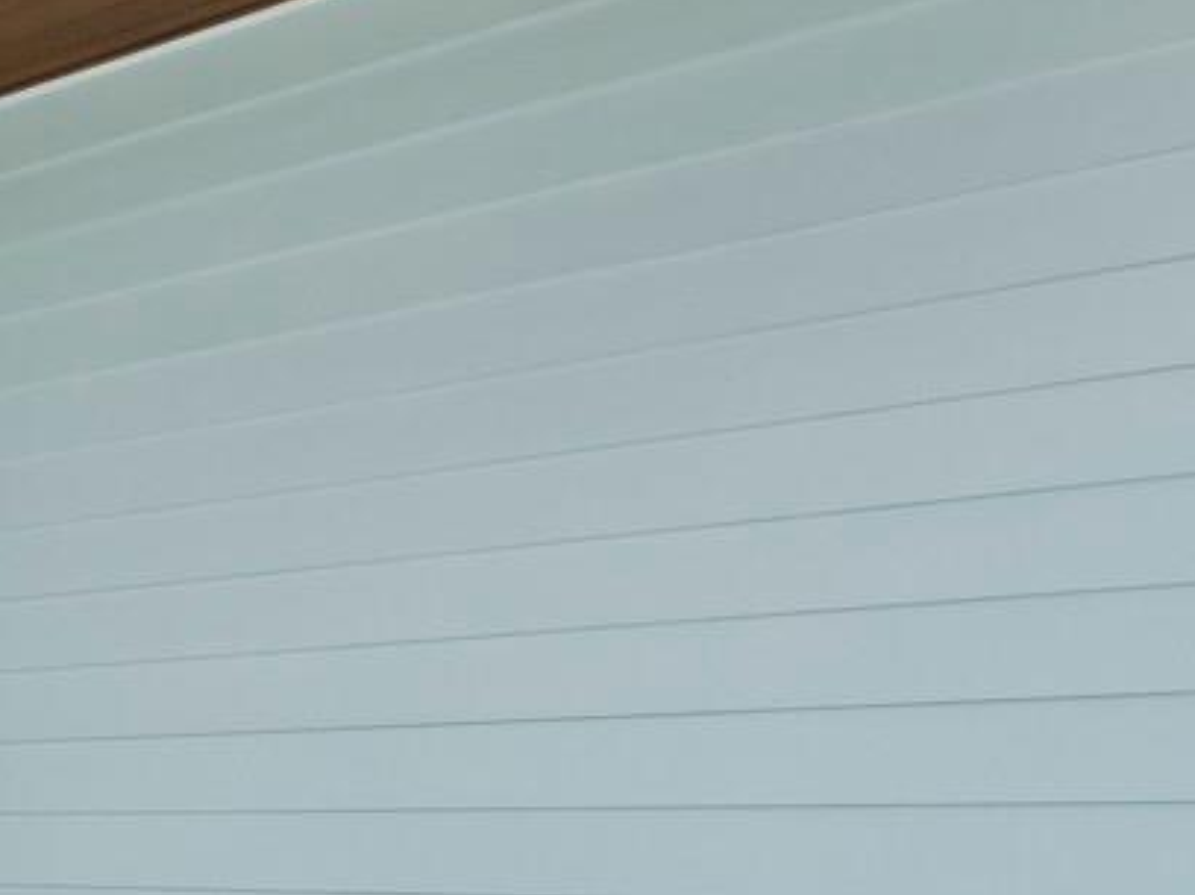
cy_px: 804
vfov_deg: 25.7
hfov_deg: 25.1
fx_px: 1898
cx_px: -664
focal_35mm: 55
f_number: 11
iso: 200
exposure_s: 1/60
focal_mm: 7
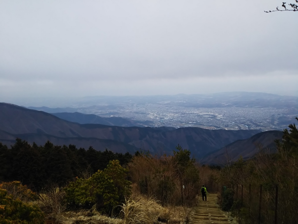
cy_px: 112
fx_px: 258
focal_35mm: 30
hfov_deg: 60.0
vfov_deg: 46.8
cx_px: 149
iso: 20
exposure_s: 1/719
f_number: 2.2
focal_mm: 4
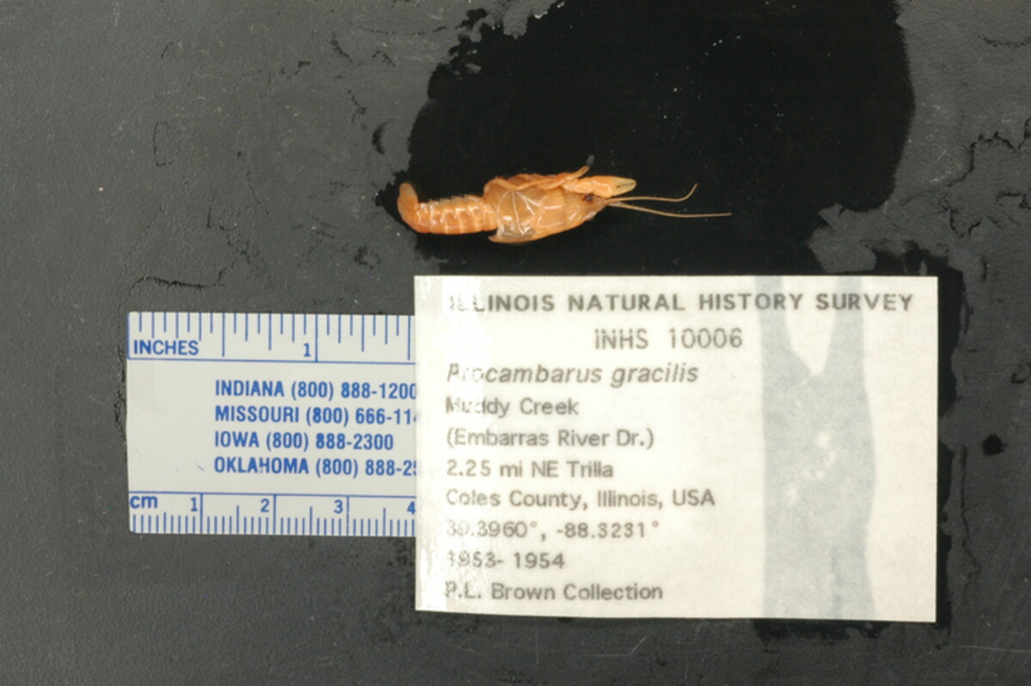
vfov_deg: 15.2
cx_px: 516
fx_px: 2575
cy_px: 343
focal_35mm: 90
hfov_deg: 22.6
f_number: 29
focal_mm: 60
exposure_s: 1/1.3
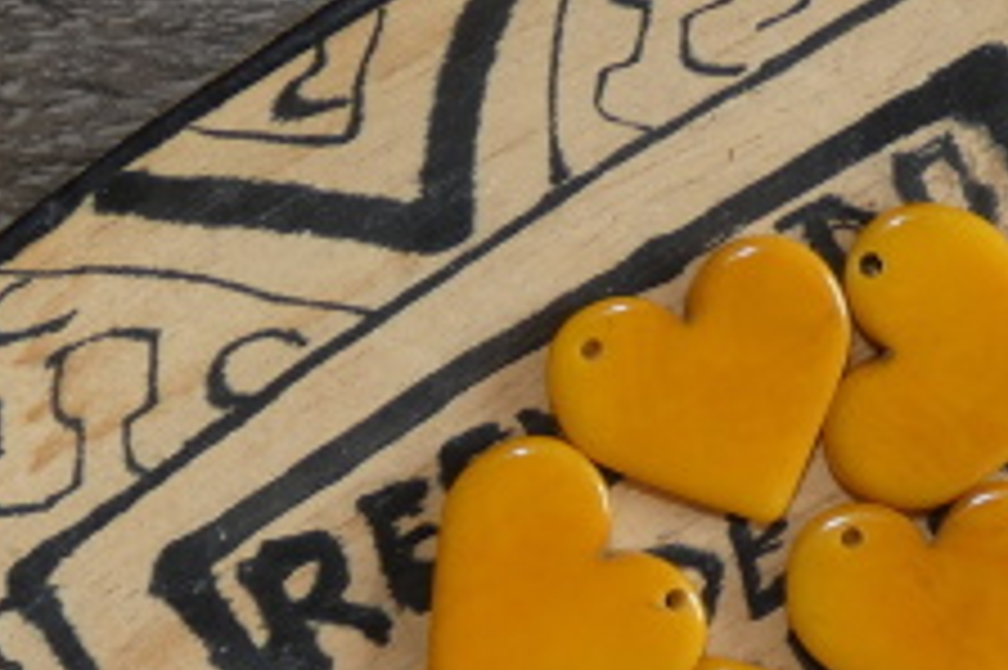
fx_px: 3945
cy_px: 621
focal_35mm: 141
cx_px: 796
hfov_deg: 14.5
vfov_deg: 9.7
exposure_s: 1/60
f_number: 3.5
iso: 80
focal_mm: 6.8
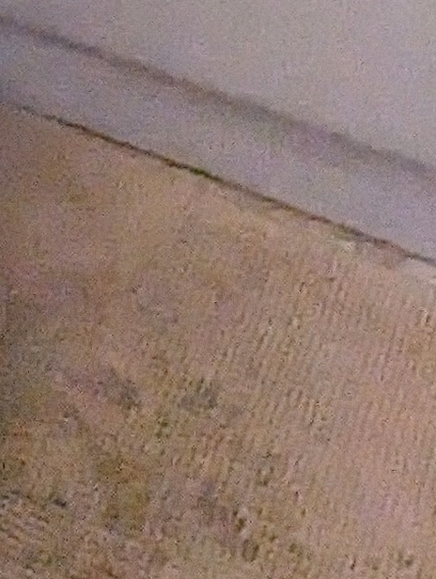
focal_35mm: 106
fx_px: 1775
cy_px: -1197
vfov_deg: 11.0
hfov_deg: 13.5
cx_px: -116
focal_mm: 2.35
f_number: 2.2
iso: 103
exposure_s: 1/40
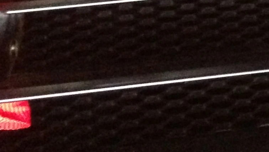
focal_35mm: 156
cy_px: -178
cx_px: 434
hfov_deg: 12.9
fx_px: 1113
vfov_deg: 7.4
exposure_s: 1/15
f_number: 2.4
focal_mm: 4.13
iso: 640
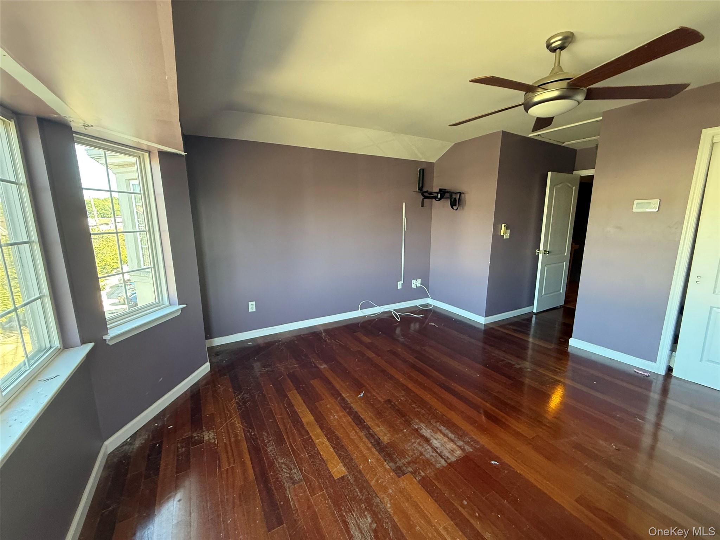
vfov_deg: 85.7
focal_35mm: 14
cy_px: 270
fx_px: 291
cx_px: 360
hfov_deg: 102.1
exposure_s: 1/74
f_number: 2.2
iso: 400
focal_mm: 2.22
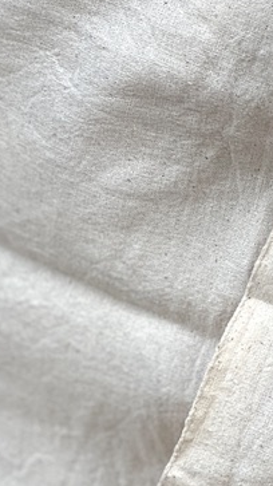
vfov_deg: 8.1
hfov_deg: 4.6
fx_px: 3387
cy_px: -107
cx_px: 168
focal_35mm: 263
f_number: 2.8
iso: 64
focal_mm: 9
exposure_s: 1/99
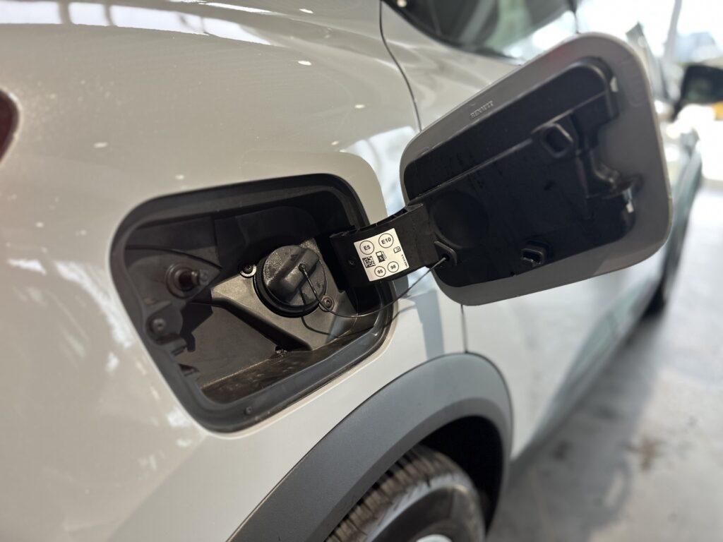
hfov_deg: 71.6
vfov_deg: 56.8
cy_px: 271
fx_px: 501
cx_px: 362
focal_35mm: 24
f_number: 1.78
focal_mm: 6.86
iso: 160
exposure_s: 1/48
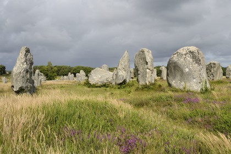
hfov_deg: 50.7
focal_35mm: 38
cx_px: 116
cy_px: 77
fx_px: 244
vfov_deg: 35.1
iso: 200
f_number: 14
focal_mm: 38
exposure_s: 1/200
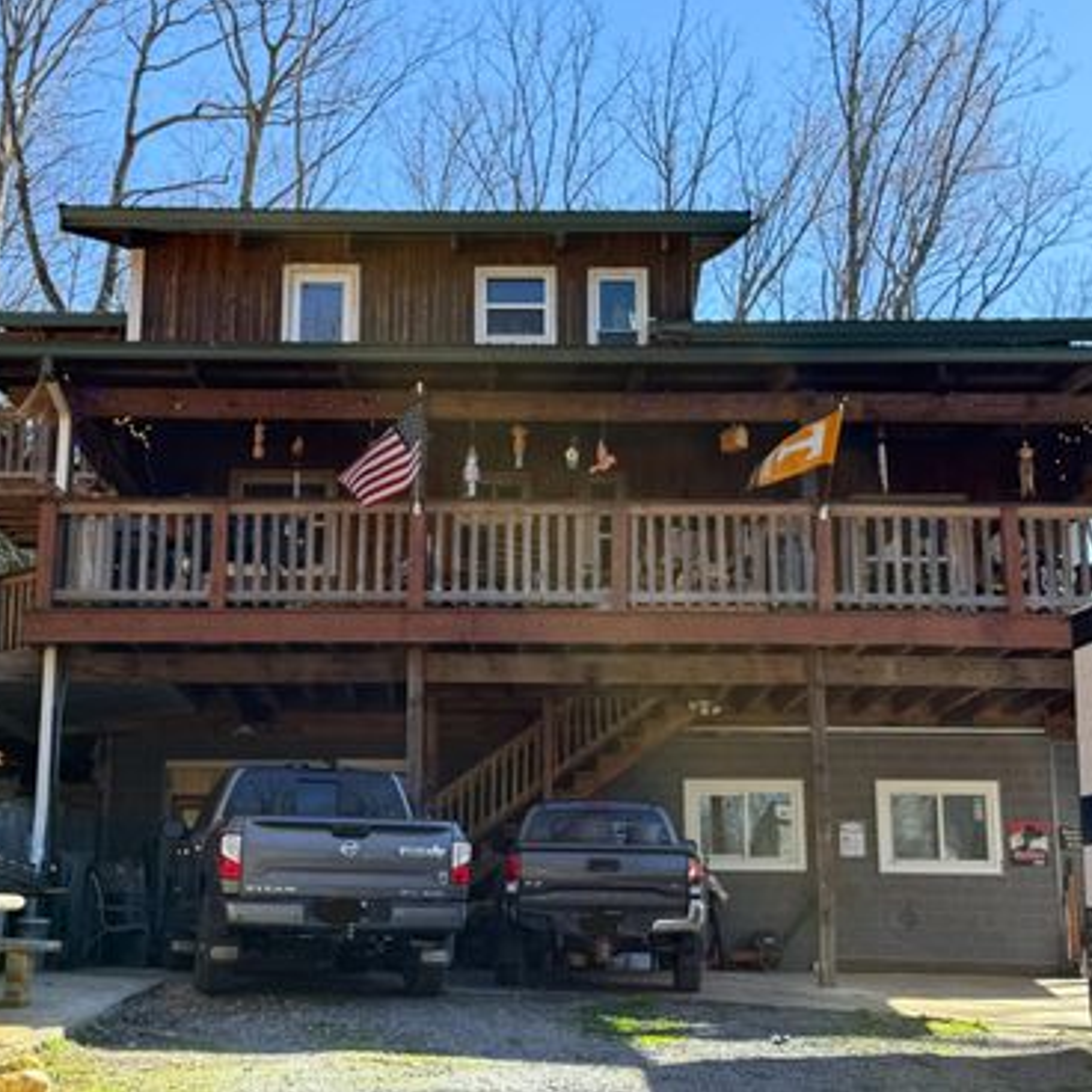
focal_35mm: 54
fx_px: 1927
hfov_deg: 31.6
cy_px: 542
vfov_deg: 31.6
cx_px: 528
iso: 80
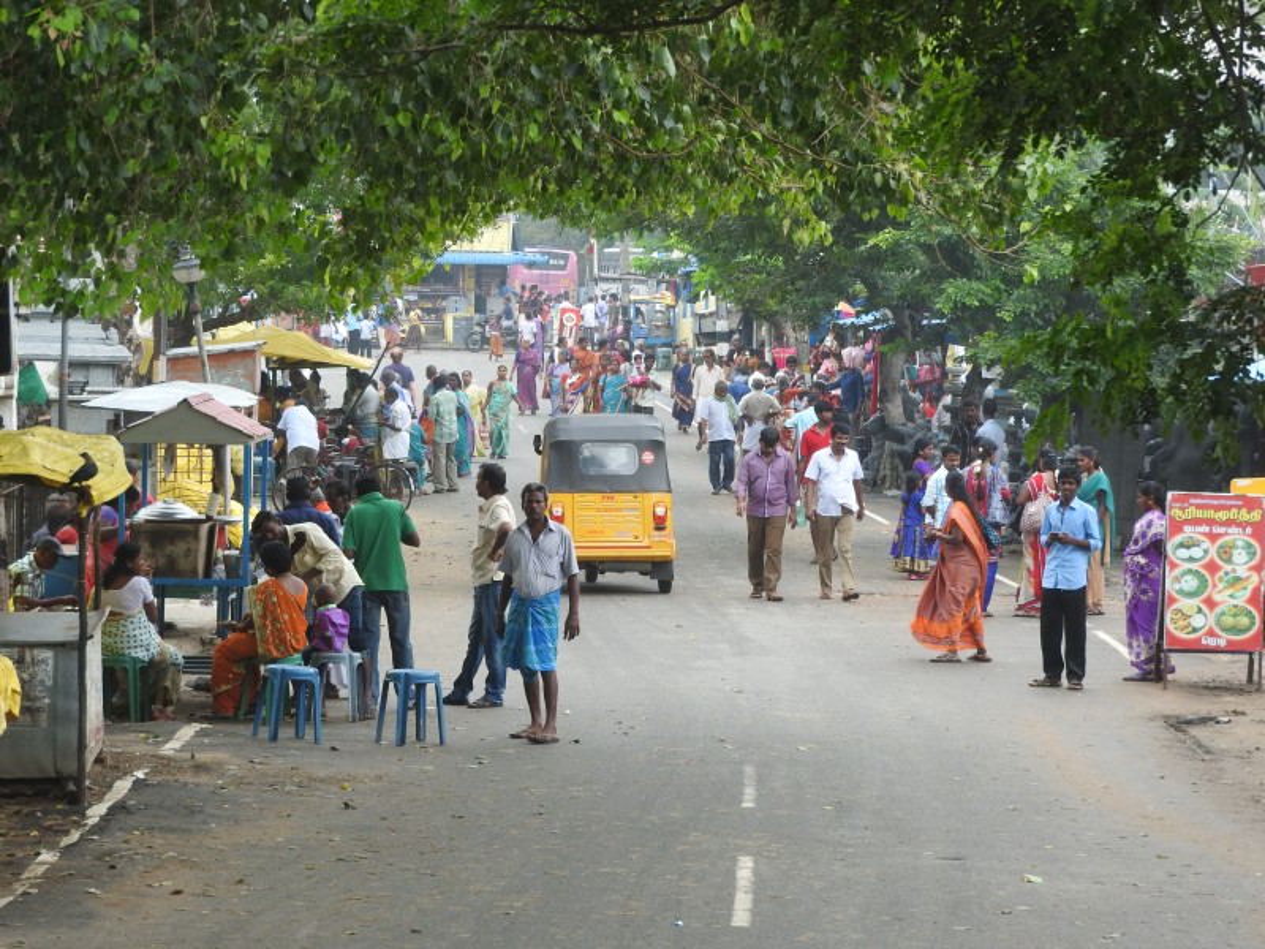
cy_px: 474
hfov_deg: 13.2
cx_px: 632
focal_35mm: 150
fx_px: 5482
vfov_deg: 9.9
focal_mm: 26.9
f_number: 5.2
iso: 140
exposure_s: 1/60
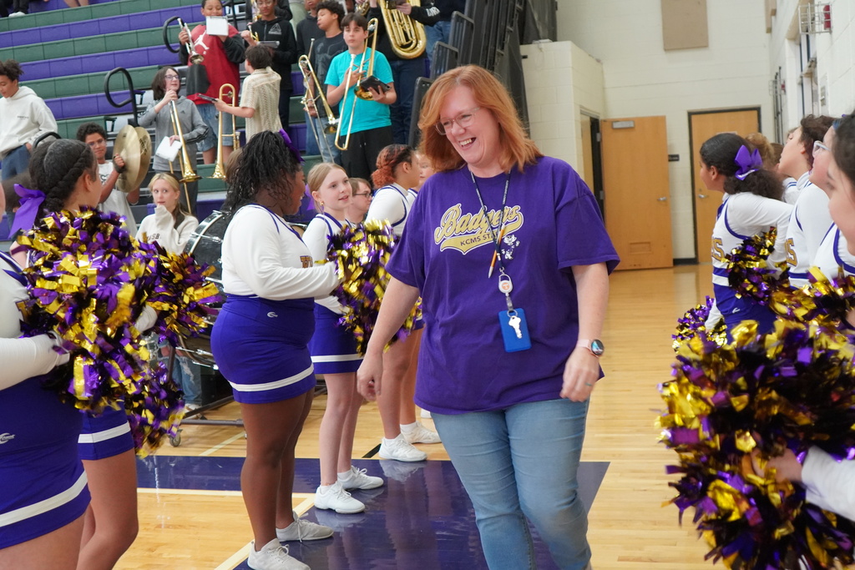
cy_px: 285
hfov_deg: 46.4
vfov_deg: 31.9
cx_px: 428
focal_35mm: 42
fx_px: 998
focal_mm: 28
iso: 3200
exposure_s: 1/160
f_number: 4
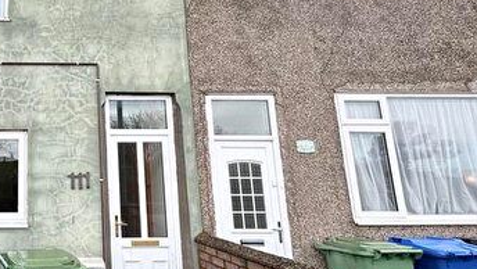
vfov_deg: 37.6
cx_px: 21
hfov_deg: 52.3
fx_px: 392
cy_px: 98
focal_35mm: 31
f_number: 2.2
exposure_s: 1/267
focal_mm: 2.22
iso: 40
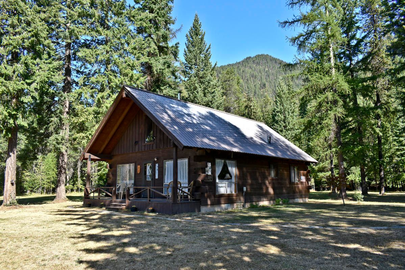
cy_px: 135
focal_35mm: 27
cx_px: 202
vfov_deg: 48.0
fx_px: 304
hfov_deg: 67.4
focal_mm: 18
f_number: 7.1
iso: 200
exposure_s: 1/250
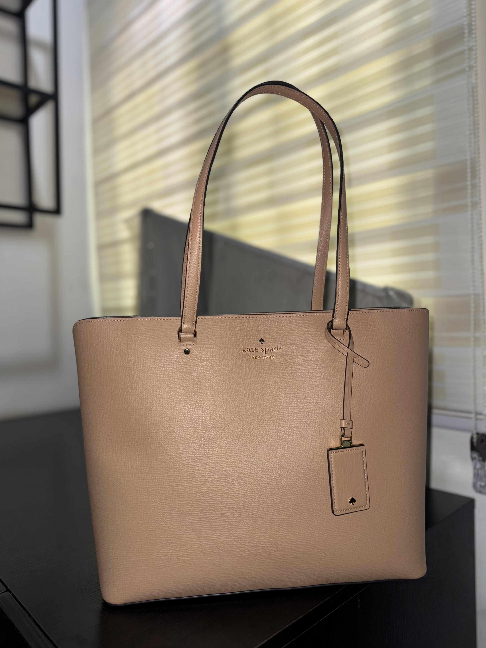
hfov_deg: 54.9
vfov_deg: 69.4
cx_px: 247
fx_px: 468
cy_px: 320
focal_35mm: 25
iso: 80
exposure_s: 1/29
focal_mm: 6.76
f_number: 1.78
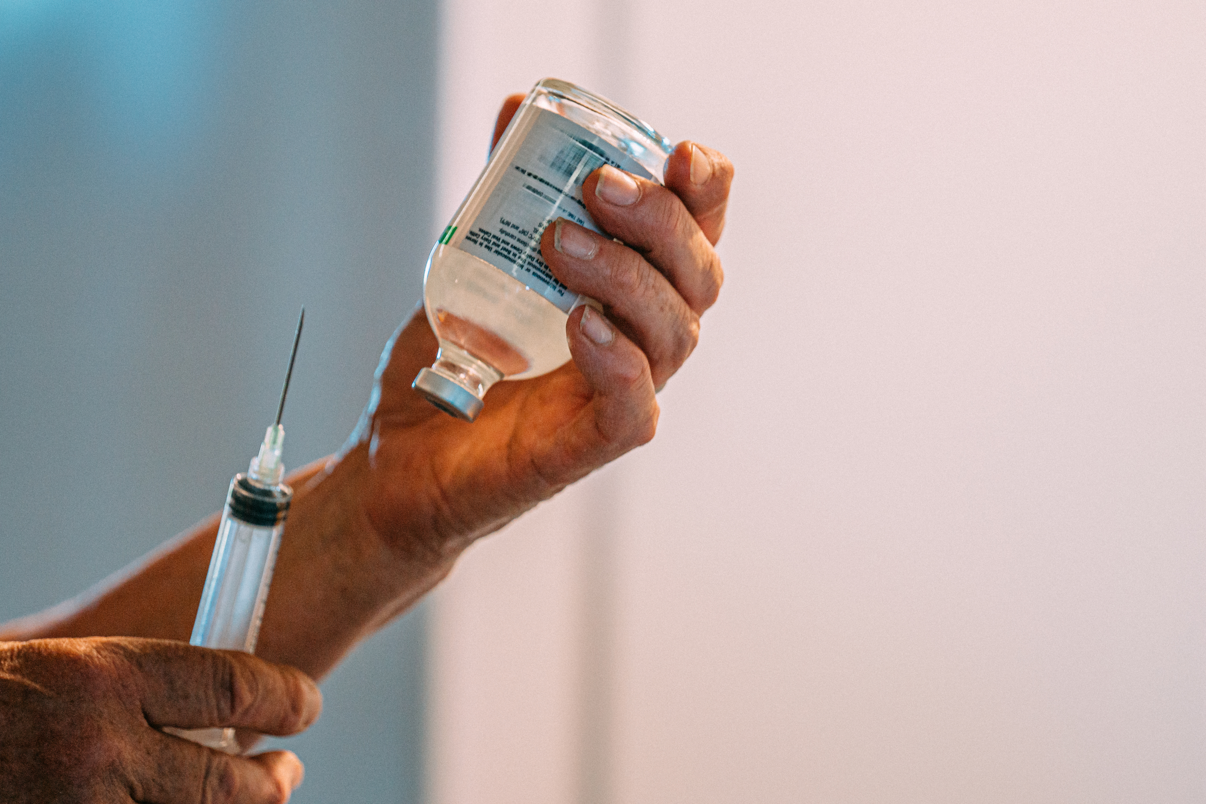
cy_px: 402
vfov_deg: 5.0
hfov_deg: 7.4
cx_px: 603
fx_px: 9281
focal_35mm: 277
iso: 400
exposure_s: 1/50
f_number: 2.8
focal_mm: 185
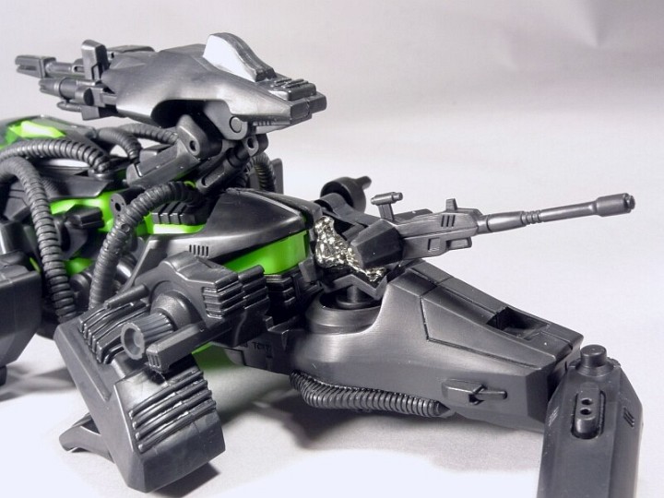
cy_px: 249
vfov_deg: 30.3
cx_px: 332
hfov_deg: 39.7
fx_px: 921
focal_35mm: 48
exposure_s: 1/5
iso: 200
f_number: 8
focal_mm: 10.2
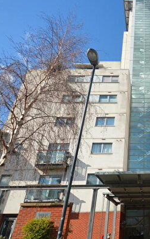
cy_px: 116
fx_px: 176
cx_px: 152
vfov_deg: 68.4
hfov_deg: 40.1
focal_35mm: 27
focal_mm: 10
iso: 100
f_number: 9
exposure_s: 1/200
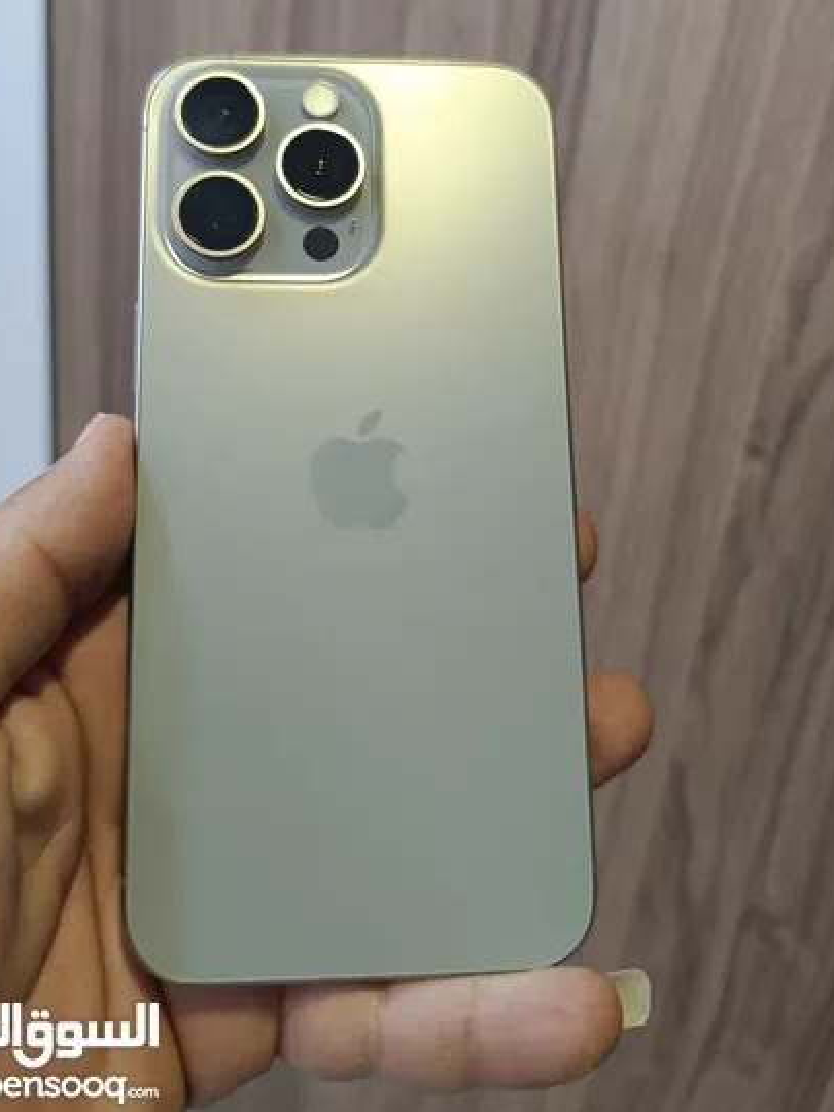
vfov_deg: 56.1
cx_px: 364
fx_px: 1028
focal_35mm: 32
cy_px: 412
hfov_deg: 44.1
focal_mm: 6.14
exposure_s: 1/33.3
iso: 1174
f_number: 1.65
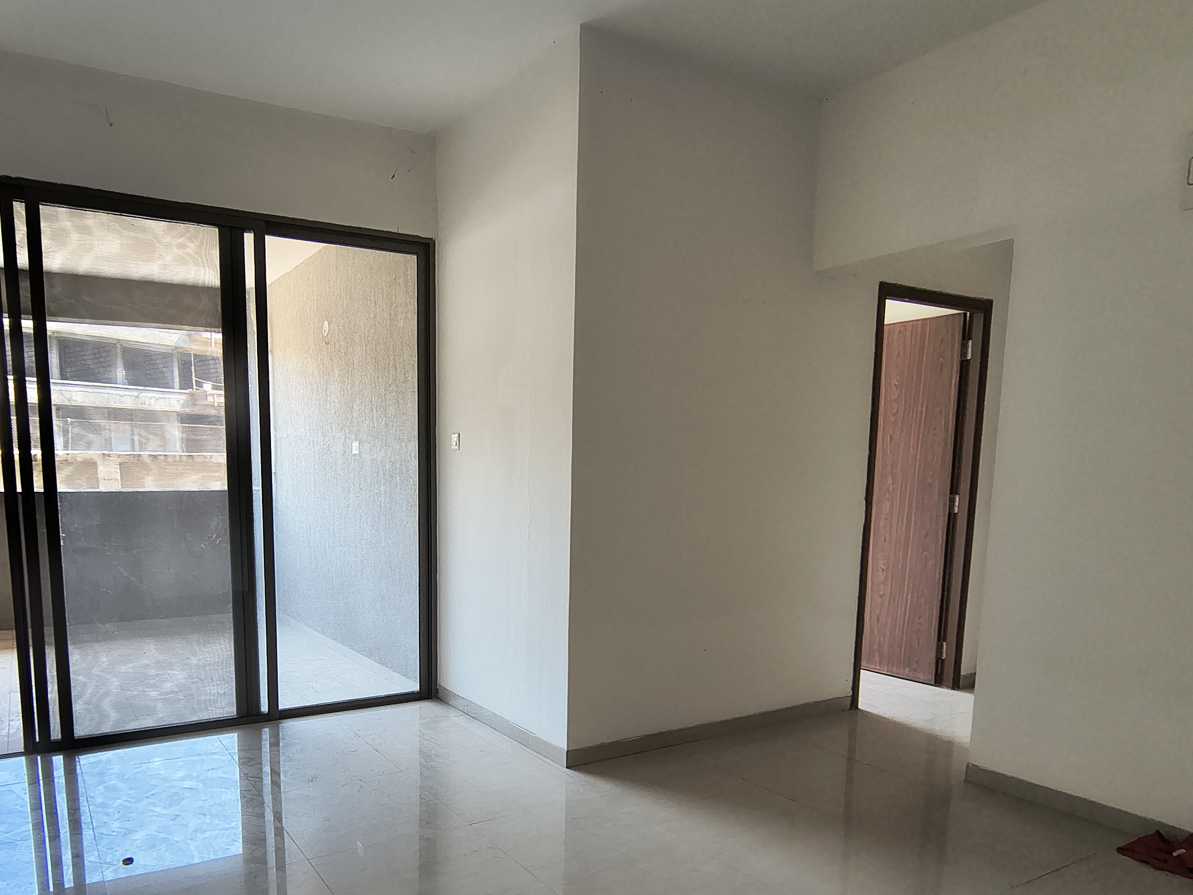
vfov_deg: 69.7
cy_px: 591
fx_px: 620
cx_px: 479
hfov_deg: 86.7
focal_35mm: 18
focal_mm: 2.13
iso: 393
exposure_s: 1/50
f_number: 2.2
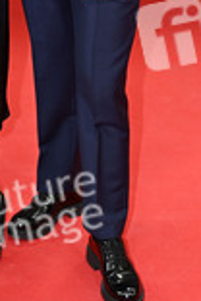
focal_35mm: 113
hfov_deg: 12.1
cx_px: 60
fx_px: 946
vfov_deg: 17.2
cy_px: -71
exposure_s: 1/125
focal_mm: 44
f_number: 6.3
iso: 640
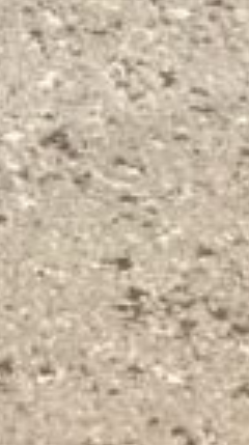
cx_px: -632
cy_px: -784
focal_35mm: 189
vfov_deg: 9.5
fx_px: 2228
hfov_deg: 5.7
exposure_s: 1/50
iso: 400
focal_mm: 3.3
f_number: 2.4
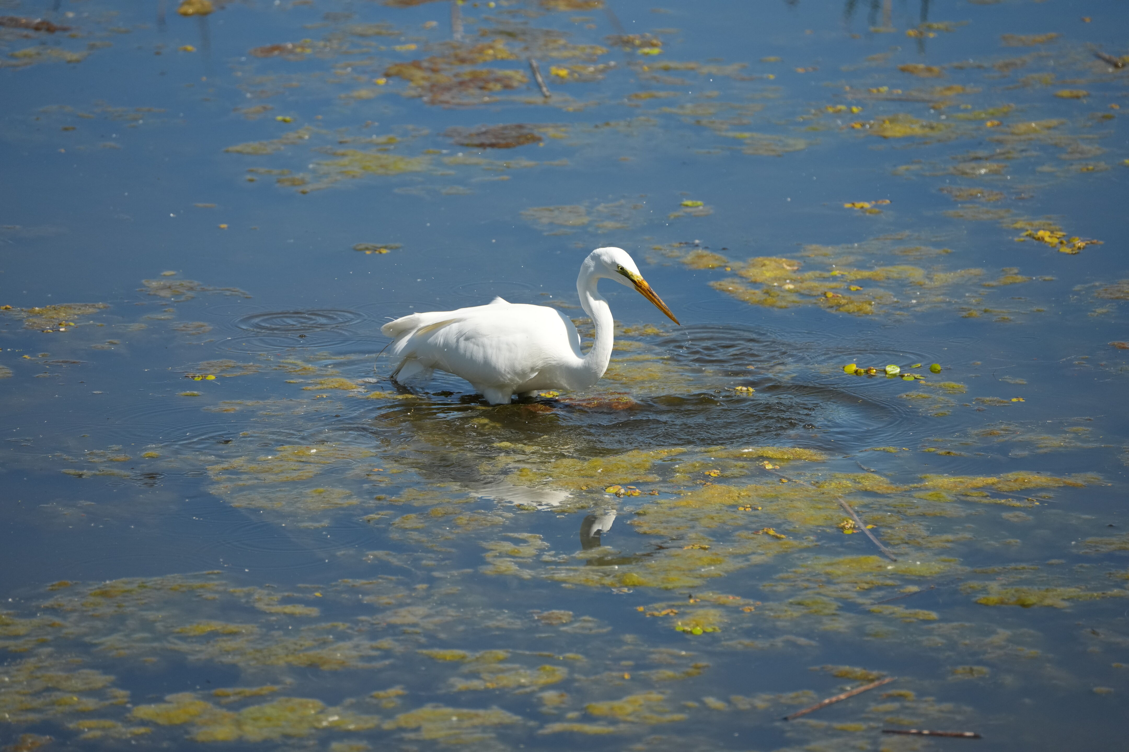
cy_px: 376
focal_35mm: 282
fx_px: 8843
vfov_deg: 4.9
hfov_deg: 7.3
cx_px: 564
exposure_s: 1/2500
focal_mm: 282
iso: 800
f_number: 6.3
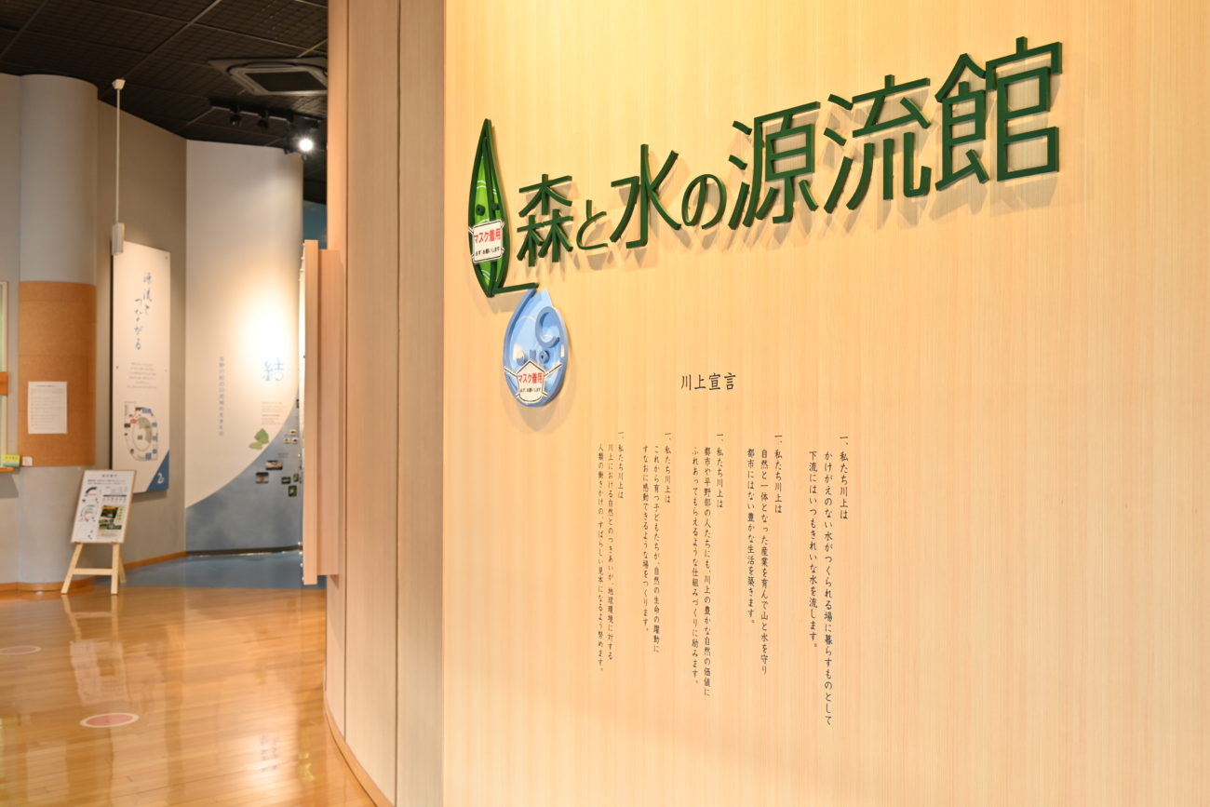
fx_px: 1109
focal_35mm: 33
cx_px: 605
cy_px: 404
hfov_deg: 57.2
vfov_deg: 40.0
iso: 320
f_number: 7.1
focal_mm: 33
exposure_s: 1/13
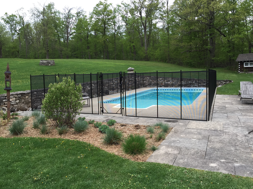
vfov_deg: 48.2
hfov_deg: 61.7
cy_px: 94
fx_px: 212
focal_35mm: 29
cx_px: 126
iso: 50
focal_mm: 4.15
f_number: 2.2
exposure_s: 1/120
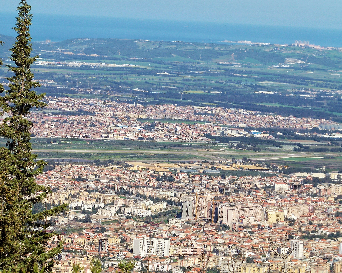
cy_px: 135
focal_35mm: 214
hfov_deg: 9.0
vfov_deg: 7.2
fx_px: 2166
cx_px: 147
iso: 69
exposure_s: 1/640
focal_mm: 29.3
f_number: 5
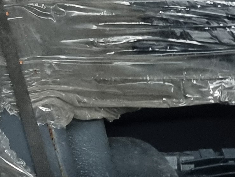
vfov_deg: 11.1
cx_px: -270
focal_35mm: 130
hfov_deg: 12.8
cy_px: 243
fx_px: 883
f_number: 1.8
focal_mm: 6.7
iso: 640
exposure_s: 1/33
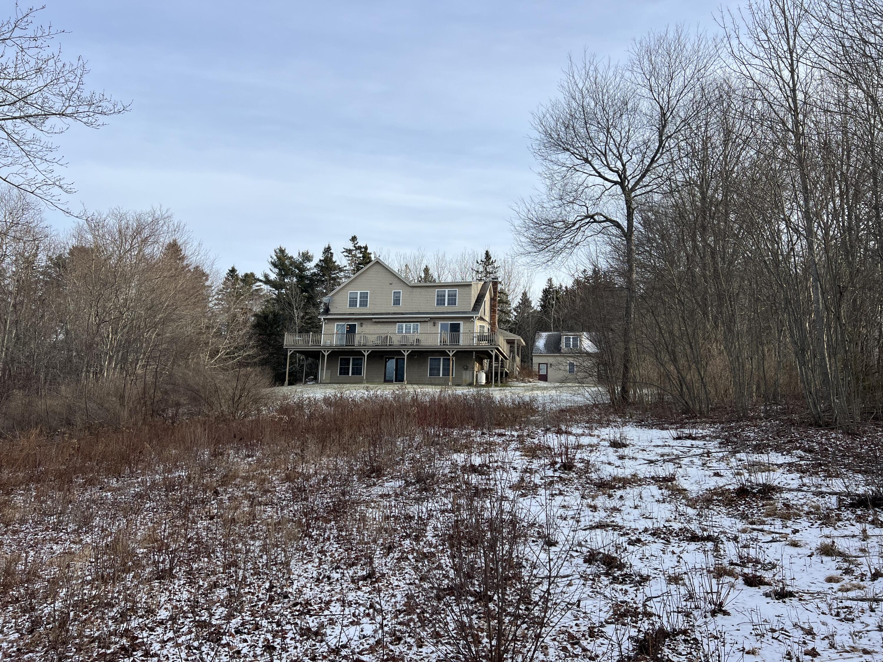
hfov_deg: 67.3
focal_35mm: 26
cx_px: 442
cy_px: 331
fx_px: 663
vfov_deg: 53.1
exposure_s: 1/2513
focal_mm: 5.7
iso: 50
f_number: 1.5
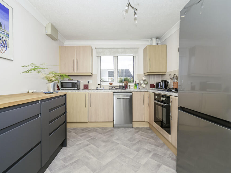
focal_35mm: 16
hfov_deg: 94.4
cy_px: 85
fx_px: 107
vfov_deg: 78.1
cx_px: 109
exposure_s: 1/125
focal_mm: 14
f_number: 7.1
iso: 320
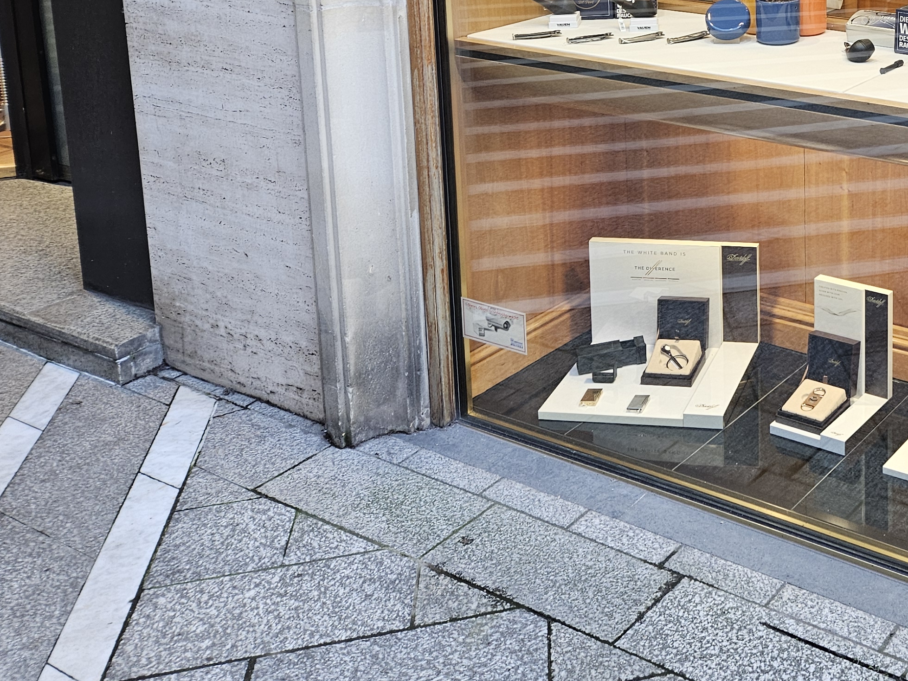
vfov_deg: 28.8
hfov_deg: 36.5
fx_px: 1233
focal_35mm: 47
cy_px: -11
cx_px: 898
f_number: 1.8
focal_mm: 5.4
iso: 125
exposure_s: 1/100
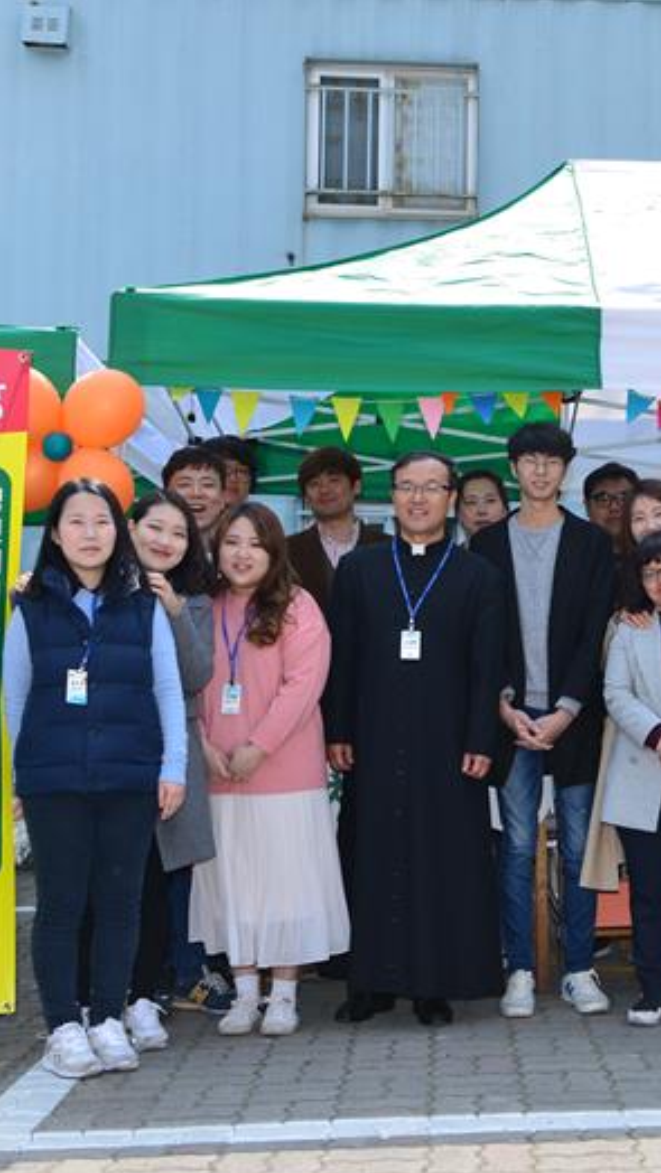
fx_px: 1744
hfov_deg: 21.0
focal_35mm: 56
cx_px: 589
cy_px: 595
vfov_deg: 37.2
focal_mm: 35
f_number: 5.6
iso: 800
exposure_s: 1/640
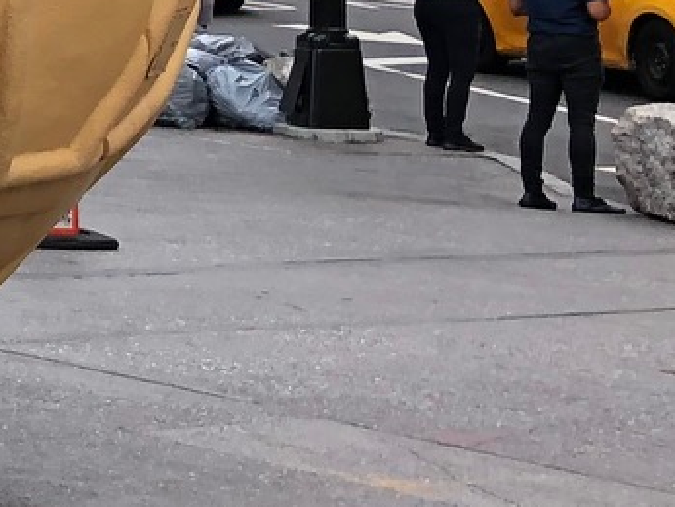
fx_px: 3181
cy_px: -220
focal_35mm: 163
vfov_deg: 8.9
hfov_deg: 10.0
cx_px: -1128
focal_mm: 4
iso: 20
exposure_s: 1/333
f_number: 1.8
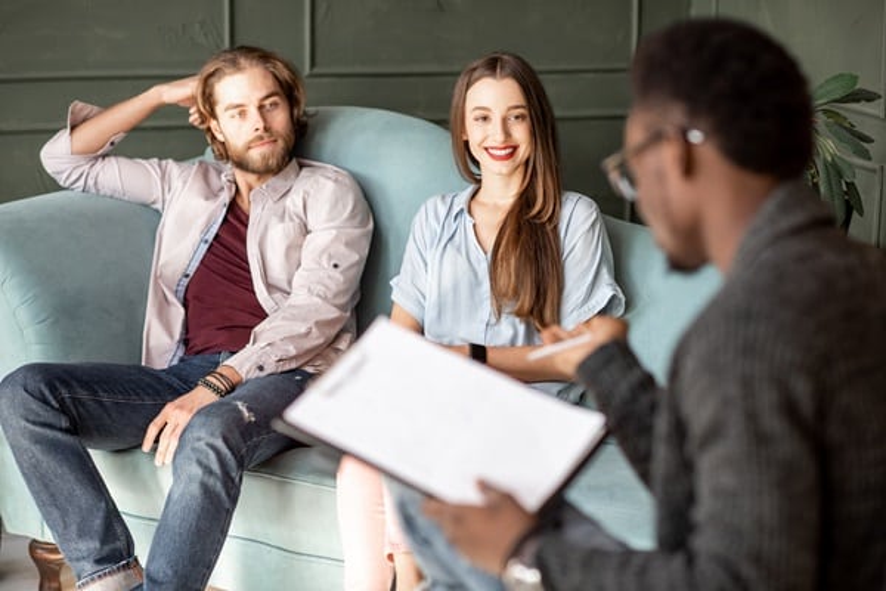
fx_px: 2092
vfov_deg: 16.1
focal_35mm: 85
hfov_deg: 23.9
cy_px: 296
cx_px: 443
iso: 250
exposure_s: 1/200
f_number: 2.5
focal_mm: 85
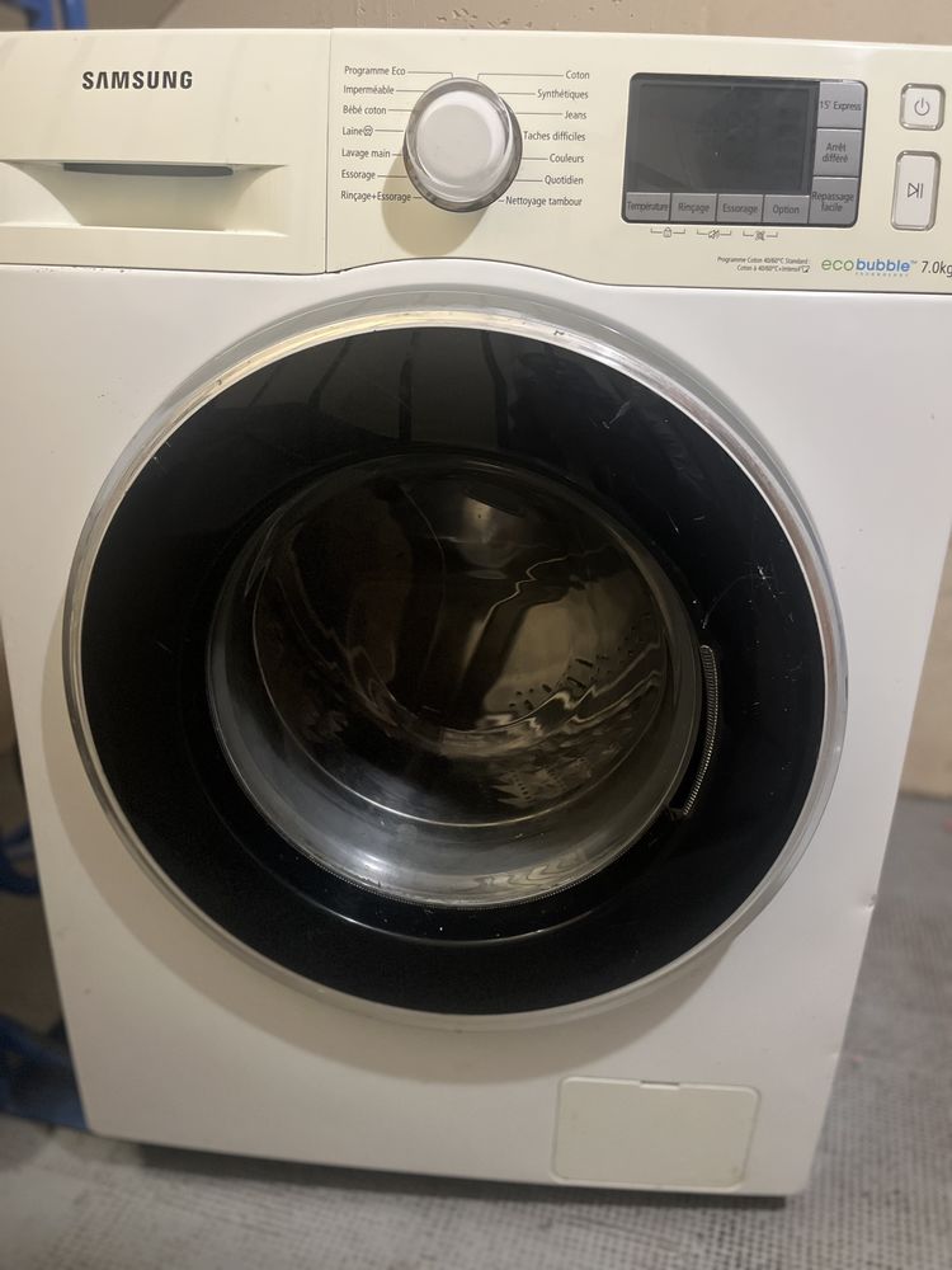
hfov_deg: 53.1
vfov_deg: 67.3
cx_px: 476
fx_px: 953
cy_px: 635
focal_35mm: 26
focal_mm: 5.1
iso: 640
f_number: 1.6
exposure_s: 1/33
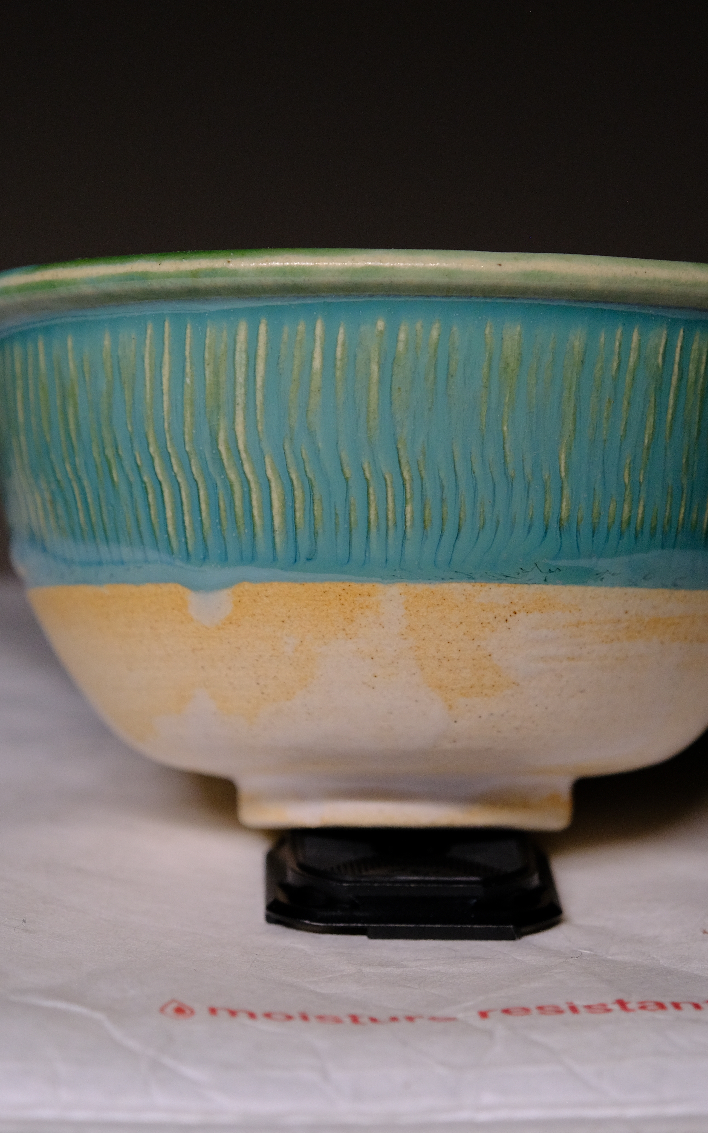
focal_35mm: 126
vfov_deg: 16.6
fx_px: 3890
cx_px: 429
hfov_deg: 10.4
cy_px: 565
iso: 1000
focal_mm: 54.5
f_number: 4
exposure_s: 1/300
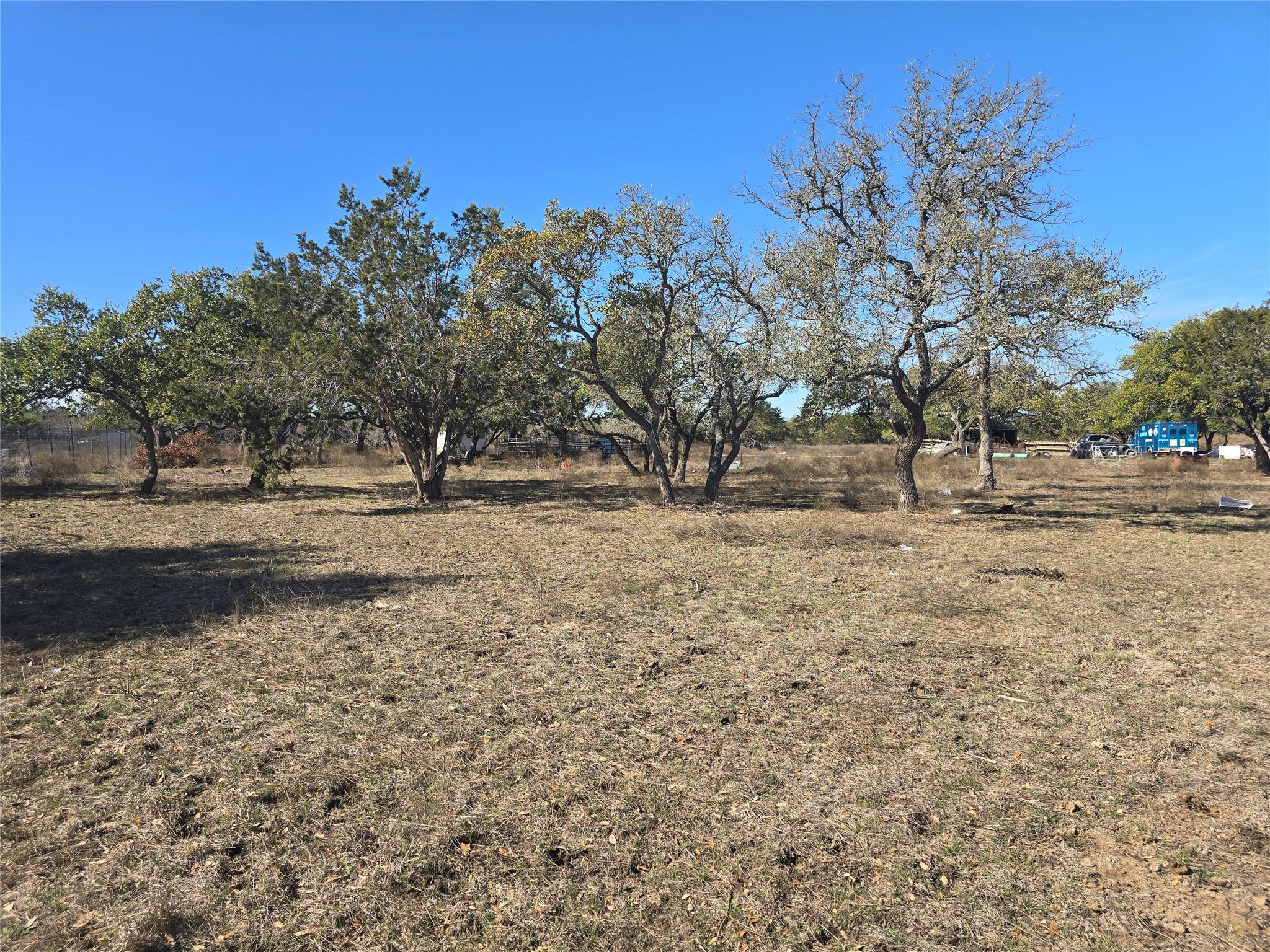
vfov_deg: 58.9
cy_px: 476
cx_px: 635
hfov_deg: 73.9
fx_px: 844
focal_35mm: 23
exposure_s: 1/566
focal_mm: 6.3
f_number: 1.7
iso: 12
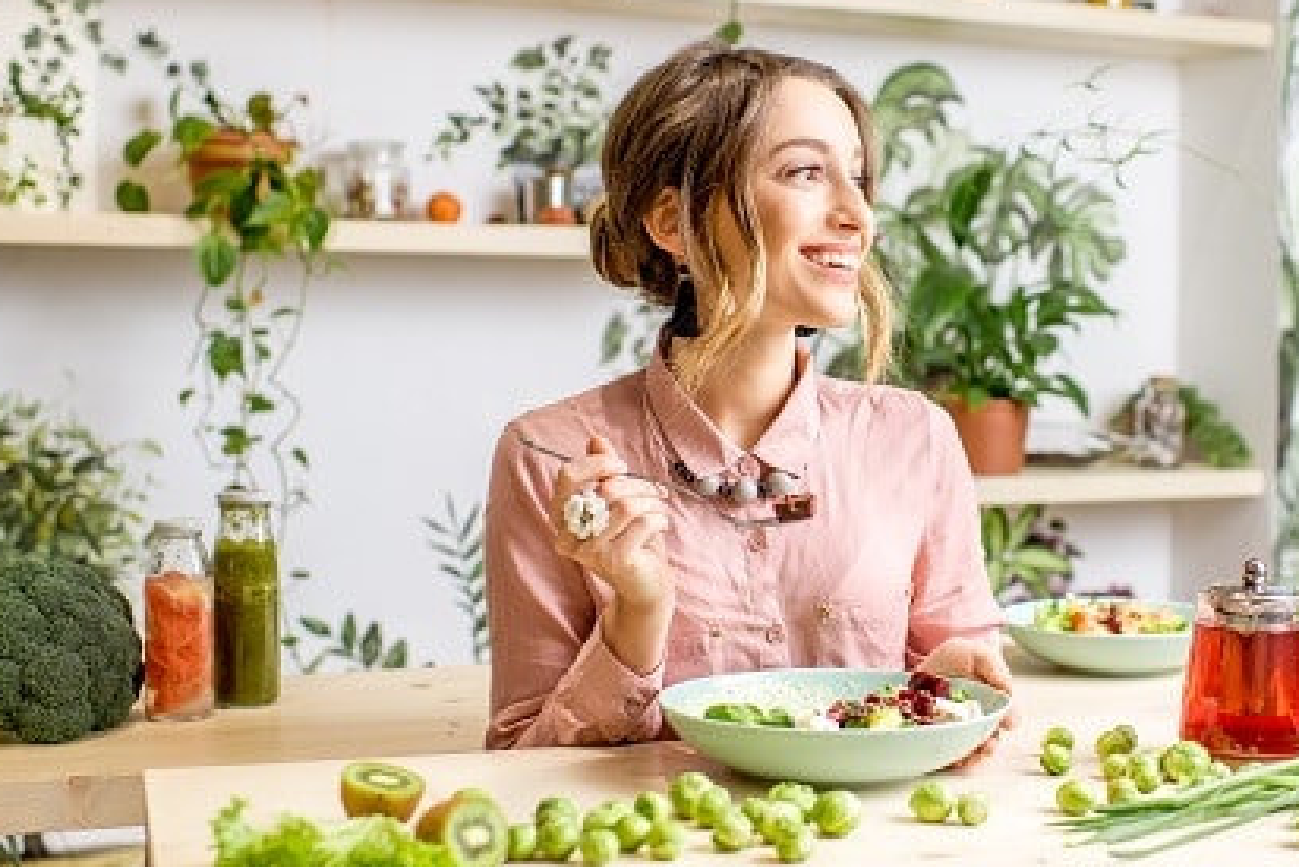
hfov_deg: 38.2
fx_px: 1841
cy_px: 388
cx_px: 924
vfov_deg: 26.5
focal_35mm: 51
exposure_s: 1/160
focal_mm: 35
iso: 200
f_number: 2.8
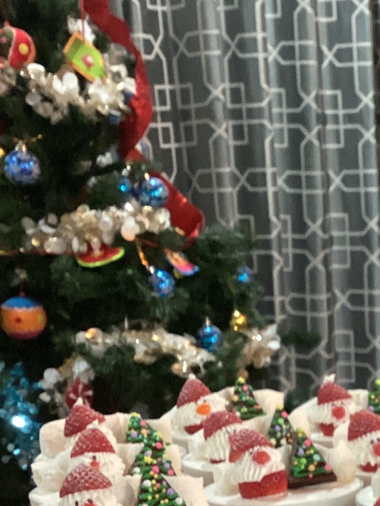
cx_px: 473
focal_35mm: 88
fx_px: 1289
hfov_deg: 16.0
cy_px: 453
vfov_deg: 21.8
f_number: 2.4
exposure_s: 1/33
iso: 320
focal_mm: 3.3
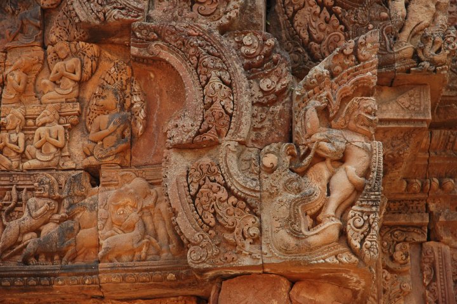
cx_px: 228
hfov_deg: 19.5
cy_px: 152
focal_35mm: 105
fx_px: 1333
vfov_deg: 13.0
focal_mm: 70
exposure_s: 1/125
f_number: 5.6
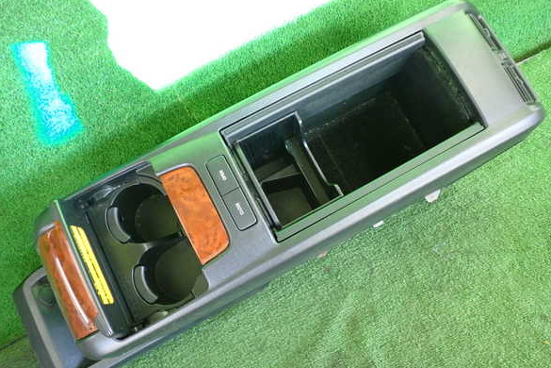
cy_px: 187
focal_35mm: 32
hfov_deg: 58.7
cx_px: 274
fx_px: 490
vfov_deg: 41.1
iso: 800
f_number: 2.3
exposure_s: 1/125
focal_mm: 5.4
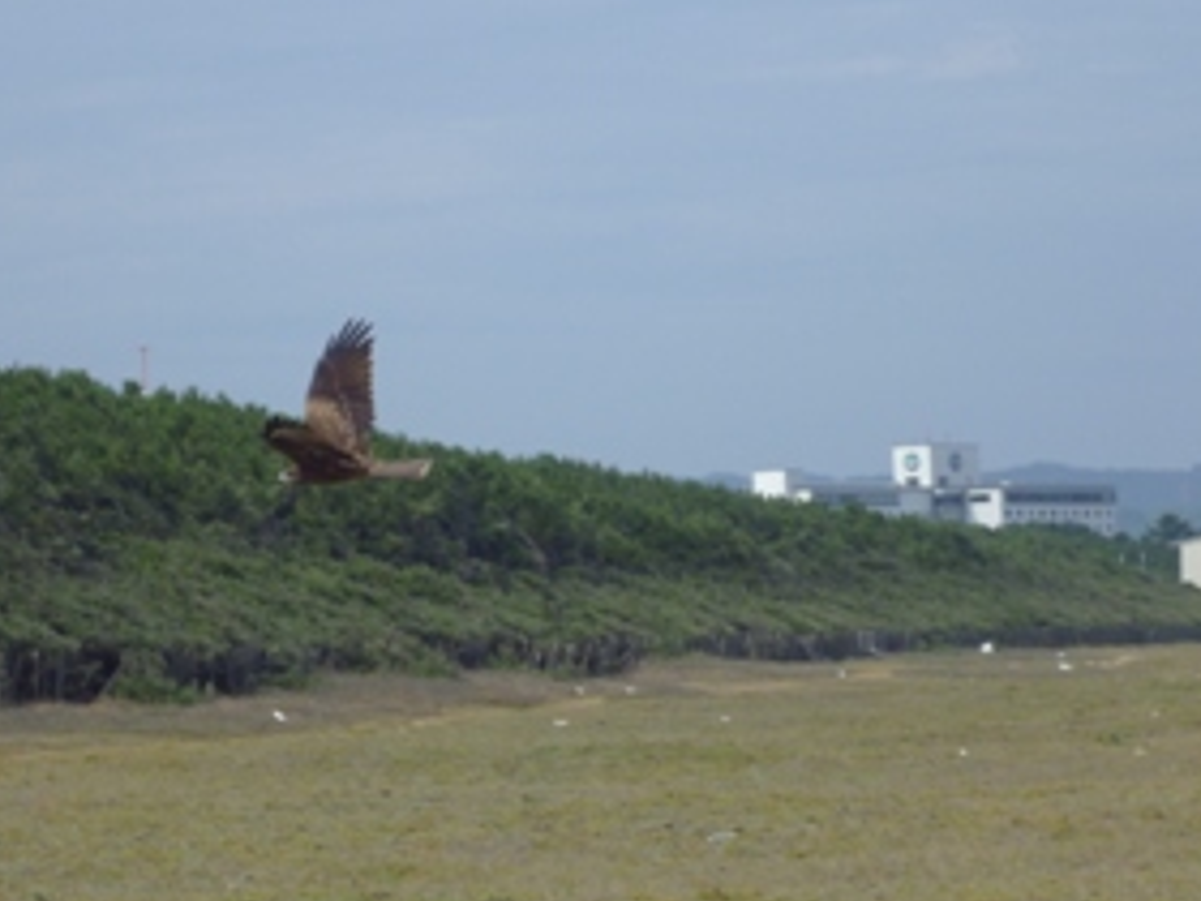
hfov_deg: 11.8
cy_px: 324
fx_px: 5829
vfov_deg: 8.8
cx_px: 570
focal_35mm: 168
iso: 100
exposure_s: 1/400
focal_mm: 20
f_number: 6.5
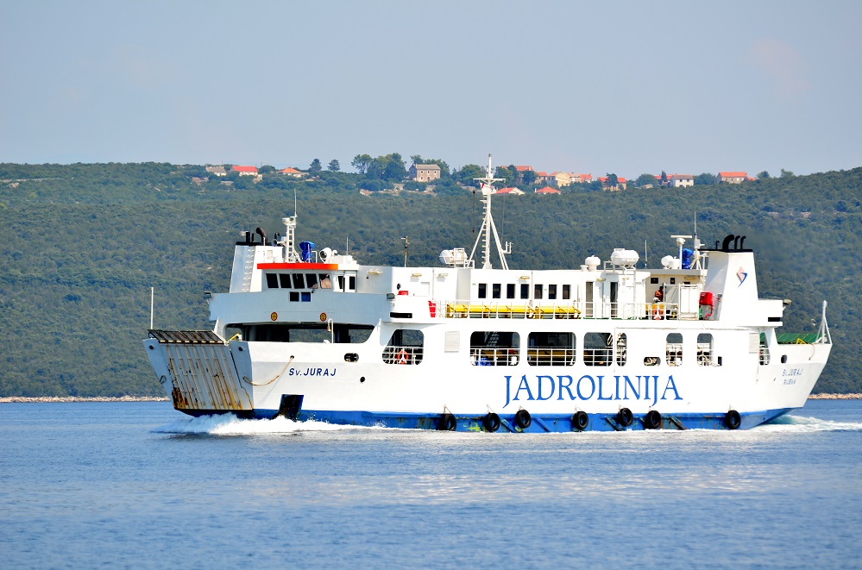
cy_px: 285
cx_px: 431
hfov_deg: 6.6
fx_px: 7525
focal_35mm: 315
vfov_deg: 4.3
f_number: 5.3
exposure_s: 1/400
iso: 100
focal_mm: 210
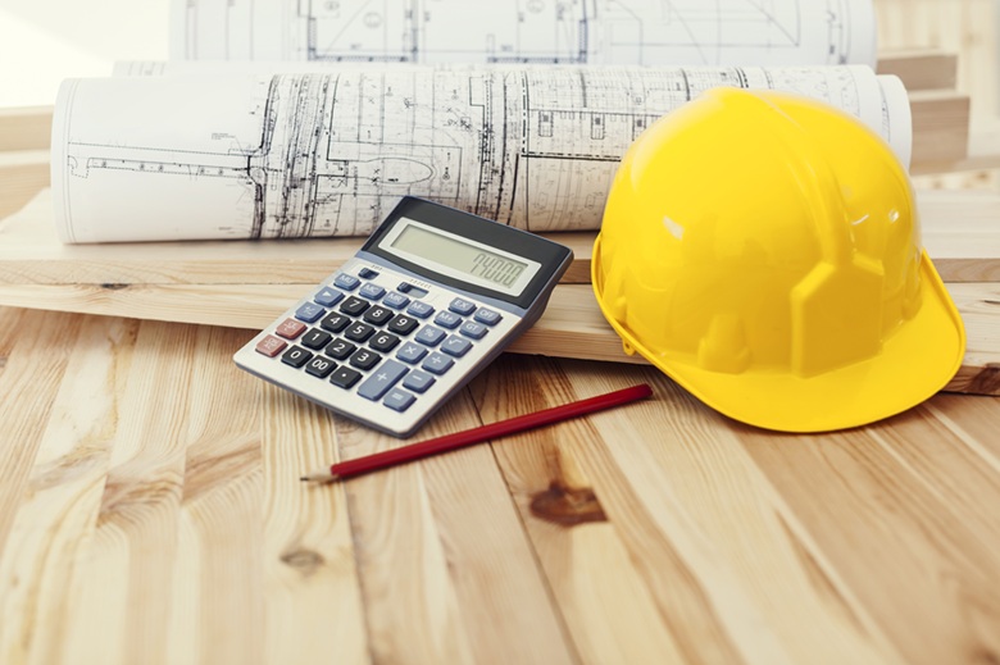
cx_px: 500
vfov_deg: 27.0
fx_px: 1388
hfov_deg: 39.6
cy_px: 332
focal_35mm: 50
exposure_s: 1/200
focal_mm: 50
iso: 100
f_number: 3.2
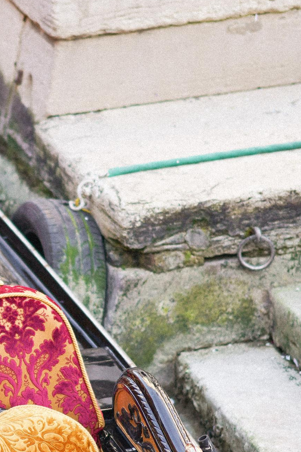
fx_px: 3372
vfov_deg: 7.6
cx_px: -84
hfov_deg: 5.1
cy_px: 336
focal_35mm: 269
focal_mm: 85
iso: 100
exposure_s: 1/640
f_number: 1.4
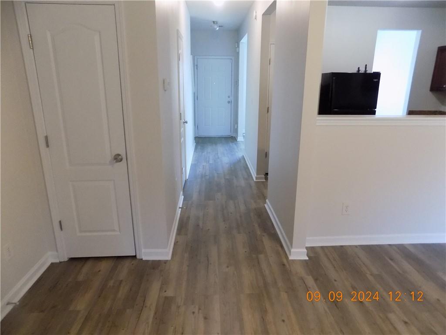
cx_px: 223
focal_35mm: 23
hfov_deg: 73.9
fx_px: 296
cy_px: 168
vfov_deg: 58.9
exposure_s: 1/25
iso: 400
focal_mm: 4
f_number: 3.1
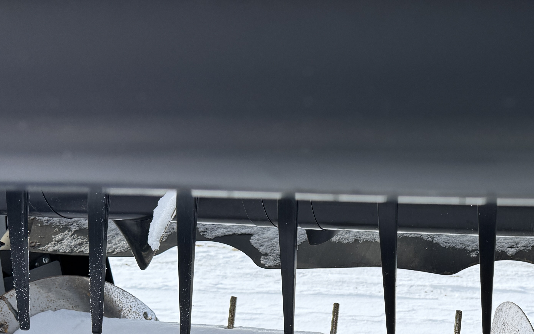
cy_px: 378
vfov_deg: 23.2
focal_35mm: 52
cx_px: 446
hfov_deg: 37.1
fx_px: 757
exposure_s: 1/1366
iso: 80
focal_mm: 6.76
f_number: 1.78
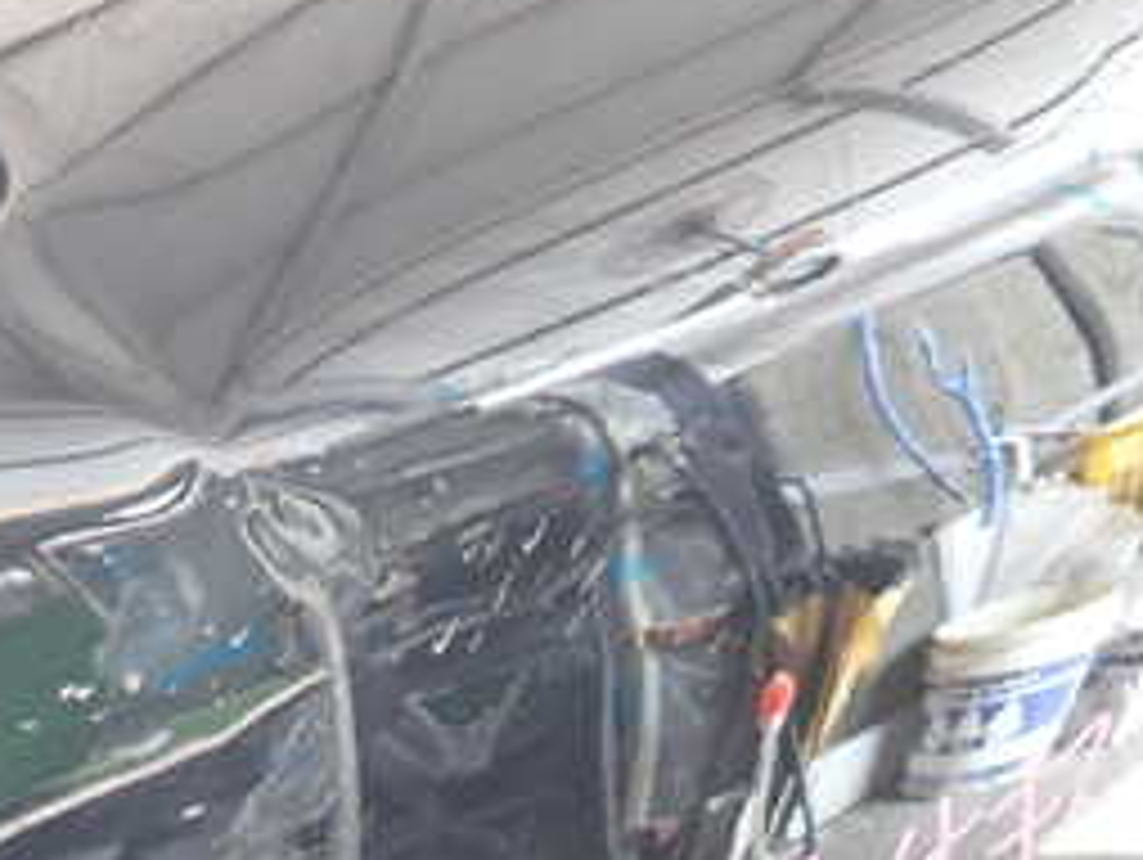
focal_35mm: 59
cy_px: 946
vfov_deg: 23.3
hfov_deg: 31.8
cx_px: 230
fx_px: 1950
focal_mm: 4.5
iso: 200
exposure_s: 1/60
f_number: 2
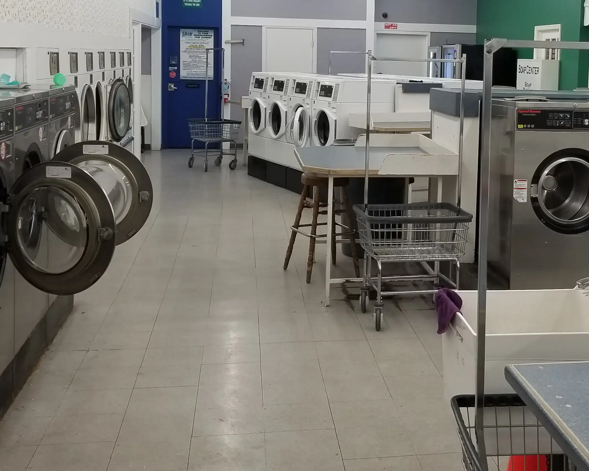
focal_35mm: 50
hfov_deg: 36.7
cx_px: 421
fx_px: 871
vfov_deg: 30.0
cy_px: 159
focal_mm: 4.25
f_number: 1.7
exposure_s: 1/60
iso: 64
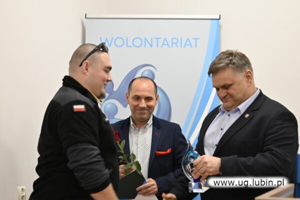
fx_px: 708
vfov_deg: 16.1
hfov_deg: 23.9
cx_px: 150
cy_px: 100
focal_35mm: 85
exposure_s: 1/125
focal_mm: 57
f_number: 2.8
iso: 560
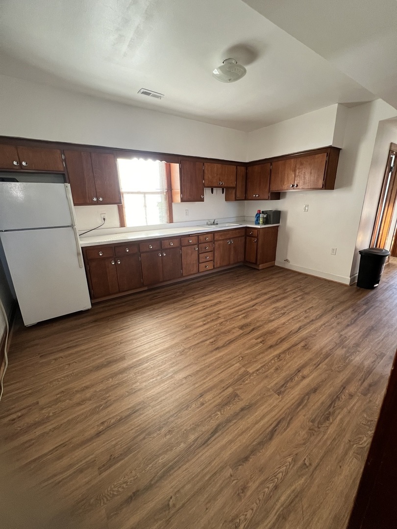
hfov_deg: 89.9
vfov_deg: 106.2
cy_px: 264
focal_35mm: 13
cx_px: 198
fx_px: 199
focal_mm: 1.57
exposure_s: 1/86
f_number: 1.8
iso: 250
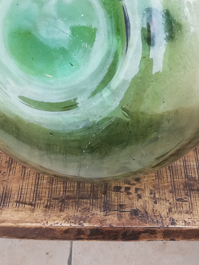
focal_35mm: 68
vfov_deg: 27.7
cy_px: 35
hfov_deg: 21.6
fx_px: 521
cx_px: 94
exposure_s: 1/111
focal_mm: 3.81
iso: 50
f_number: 2.2
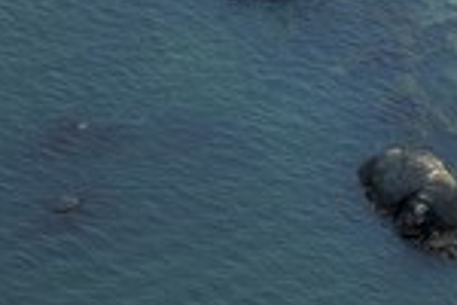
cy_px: -3
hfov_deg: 6.2
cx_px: 586
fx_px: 4163
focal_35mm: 328
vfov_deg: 4.2
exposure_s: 1/1500
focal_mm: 78
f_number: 2.8
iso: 160
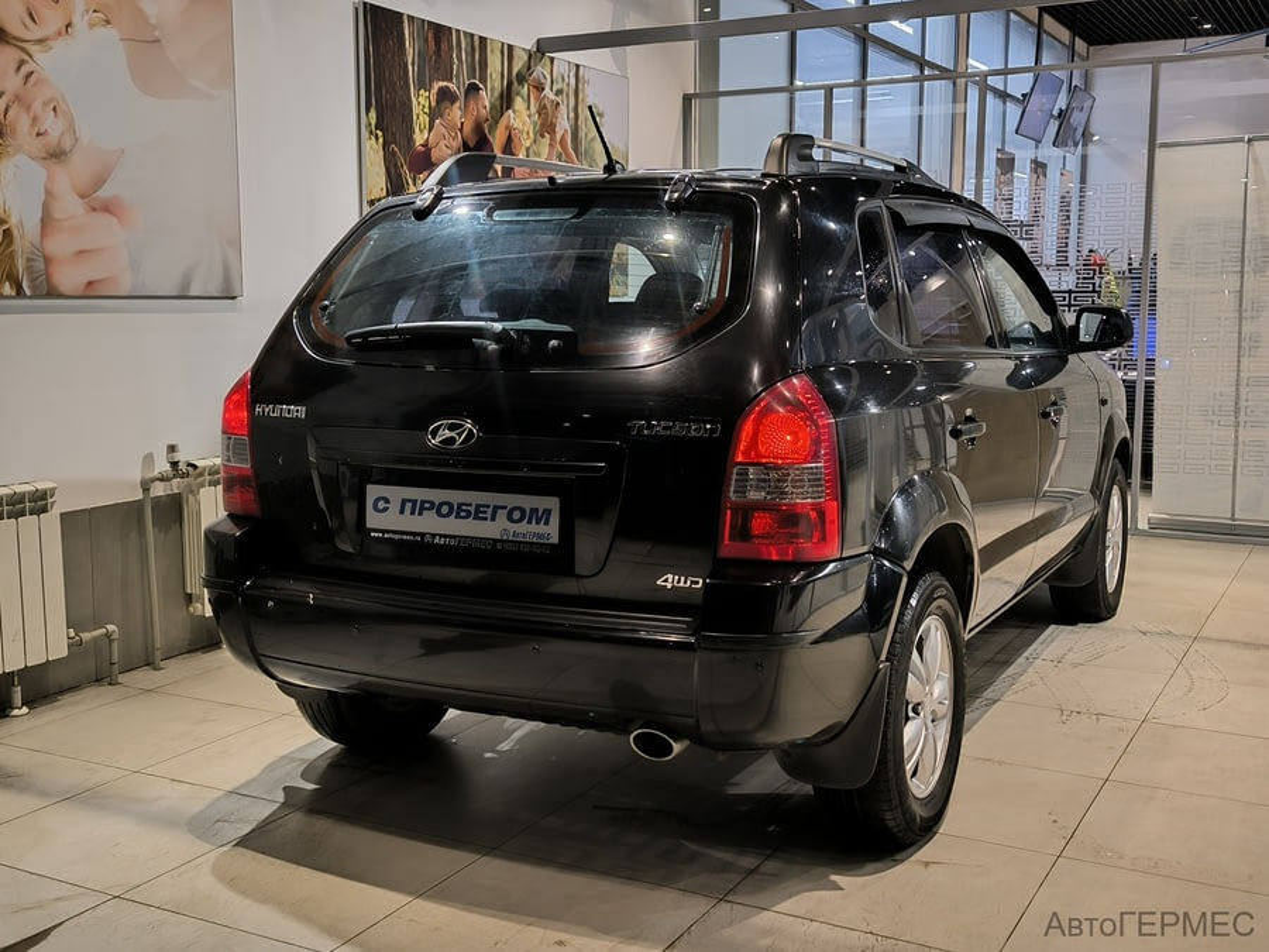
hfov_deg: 50.1
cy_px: 476
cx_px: 634
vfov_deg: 38.7
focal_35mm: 37
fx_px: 1356
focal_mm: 6.92
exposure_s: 1/50
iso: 250
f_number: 1.9
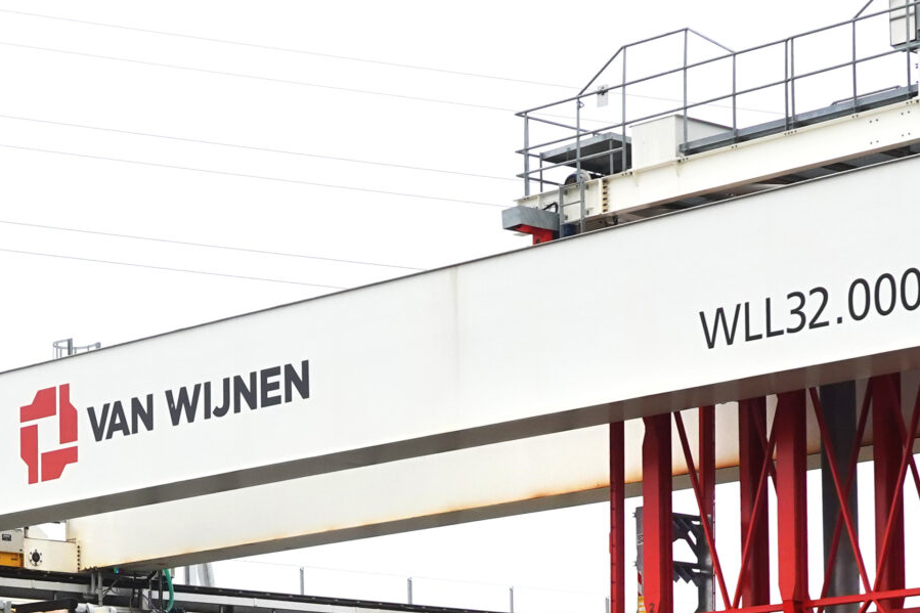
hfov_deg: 15.6
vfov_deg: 10.3
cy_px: 756
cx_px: 316
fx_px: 3347
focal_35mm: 131
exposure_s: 1/200
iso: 100
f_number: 5.6
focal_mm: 16.86
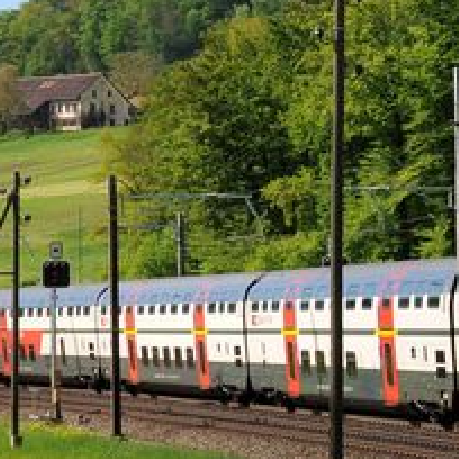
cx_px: 857
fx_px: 3075
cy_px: 243
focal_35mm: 205
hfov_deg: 8.2
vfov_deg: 8.5
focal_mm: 32
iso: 250
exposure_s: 1/640
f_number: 8
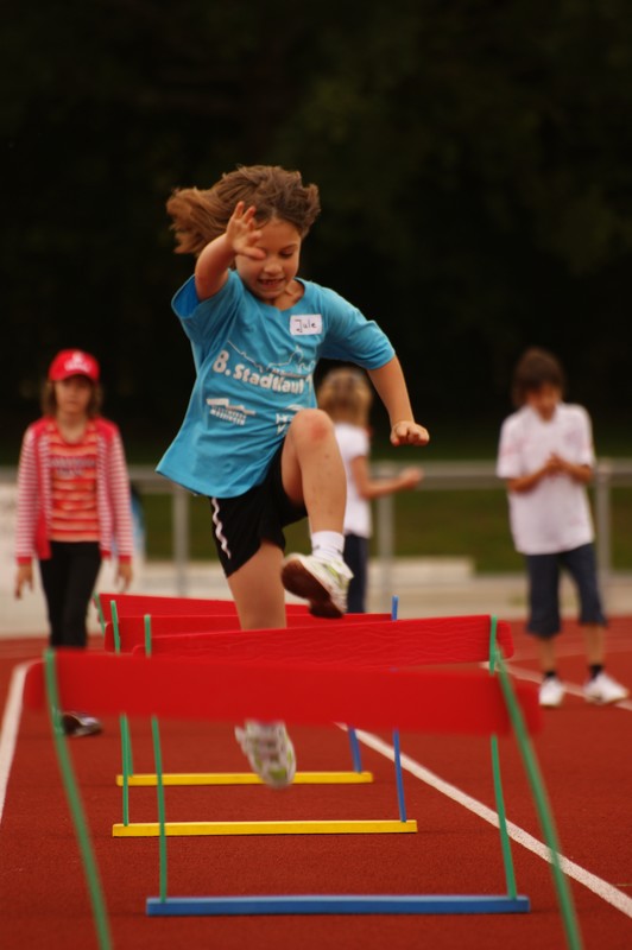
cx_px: 316
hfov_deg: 3.0
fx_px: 11870
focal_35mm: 450
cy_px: 475
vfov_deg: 4.6
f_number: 5.6
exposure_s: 1/250
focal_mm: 300
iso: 100
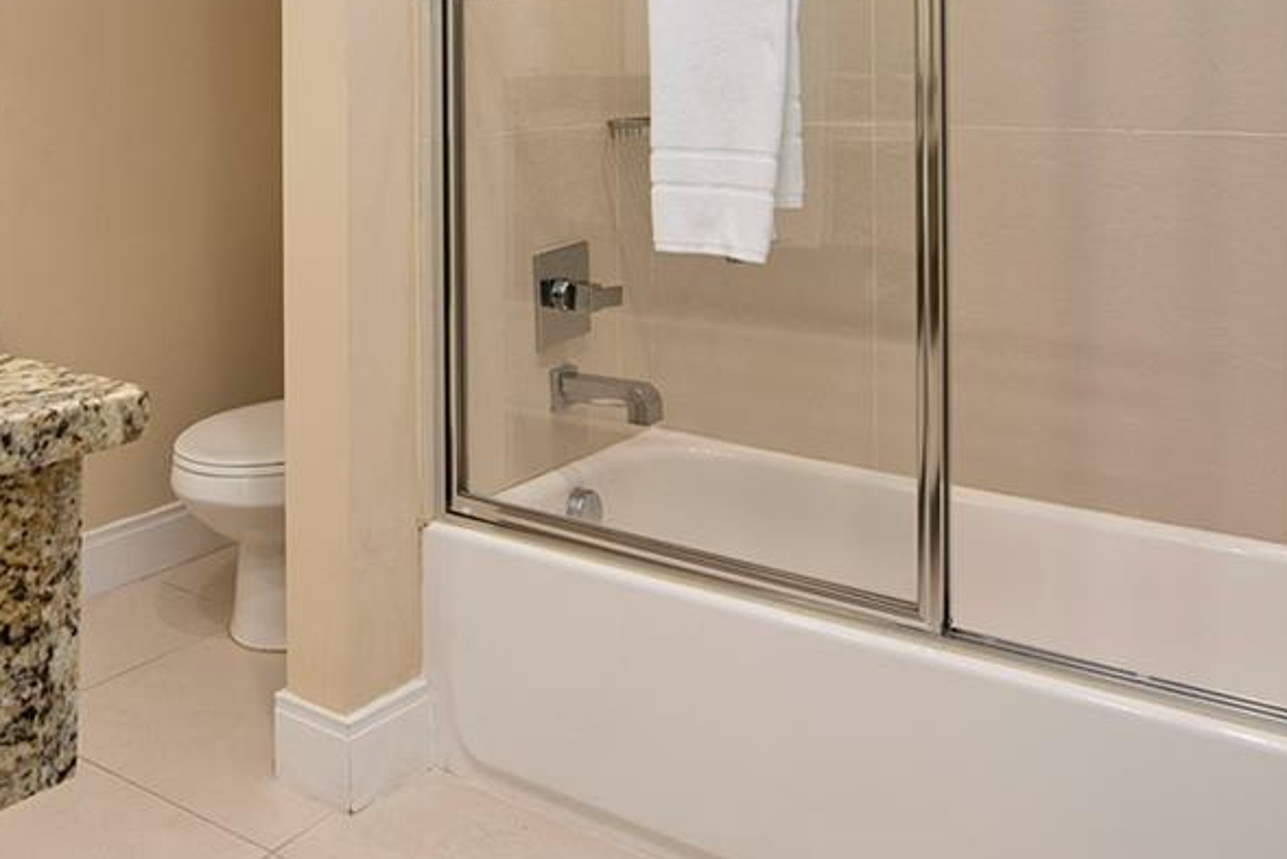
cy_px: 54
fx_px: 1359
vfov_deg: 32.9
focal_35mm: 38
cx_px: 267
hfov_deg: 48.0
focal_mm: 14
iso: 500
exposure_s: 1/10
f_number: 10
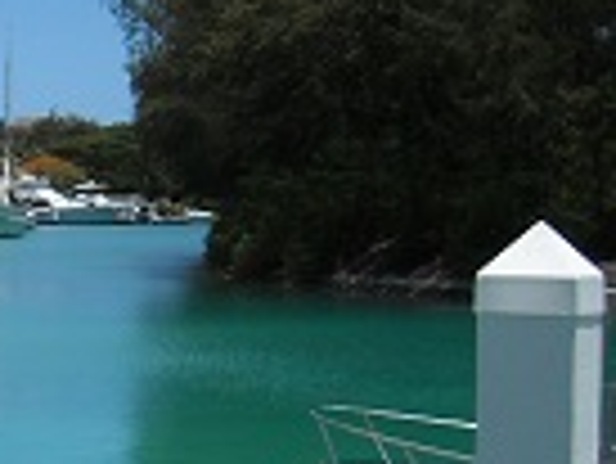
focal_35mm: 125
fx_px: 2226
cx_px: -441
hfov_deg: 14.2
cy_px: 302
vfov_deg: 11.9
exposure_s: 1/478
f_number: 5.6
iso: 64
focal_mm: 5.7
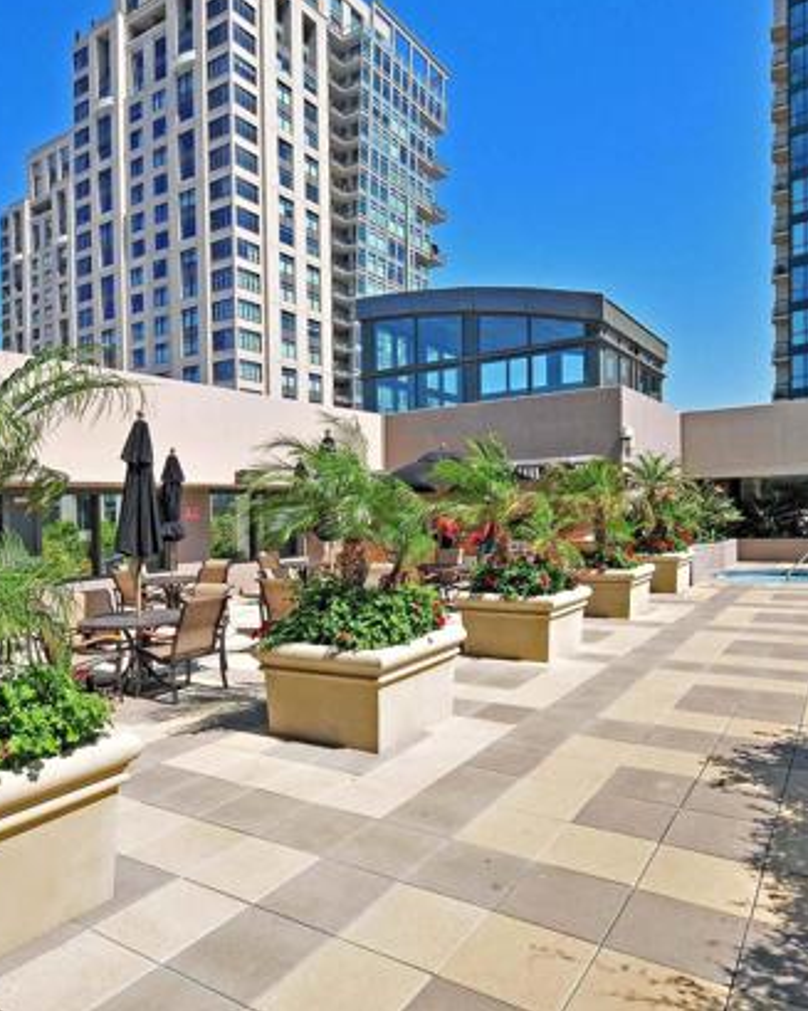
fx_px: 658
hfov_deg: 62.7
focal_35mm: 22
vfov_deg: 75.0
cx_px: 477
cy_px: 493
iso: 560
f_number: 16
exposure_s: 1/250
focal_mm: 10
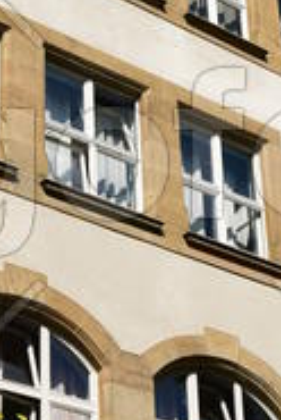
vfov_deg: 21.6
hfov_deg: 14.6
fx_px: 1096
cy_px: 163
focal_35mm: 94
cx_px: 160
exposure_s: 1/320
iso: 100
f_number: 9
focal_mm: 20
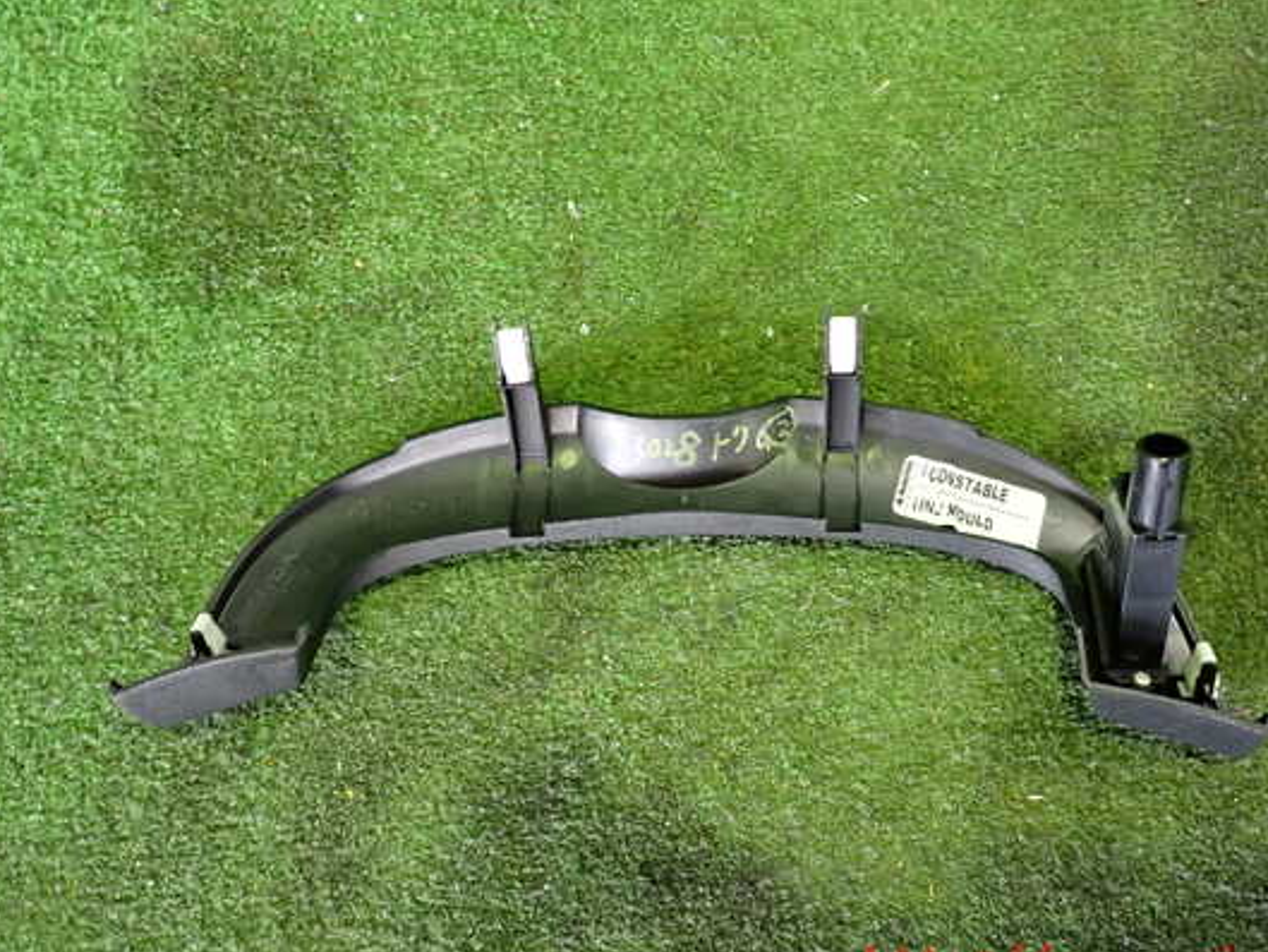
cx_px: 688
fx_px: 1246
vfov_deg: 41.8
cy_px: 460
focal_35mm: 34
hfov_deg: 53.9
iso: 640
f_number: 2.3
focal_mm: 5.4
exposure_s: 1/30
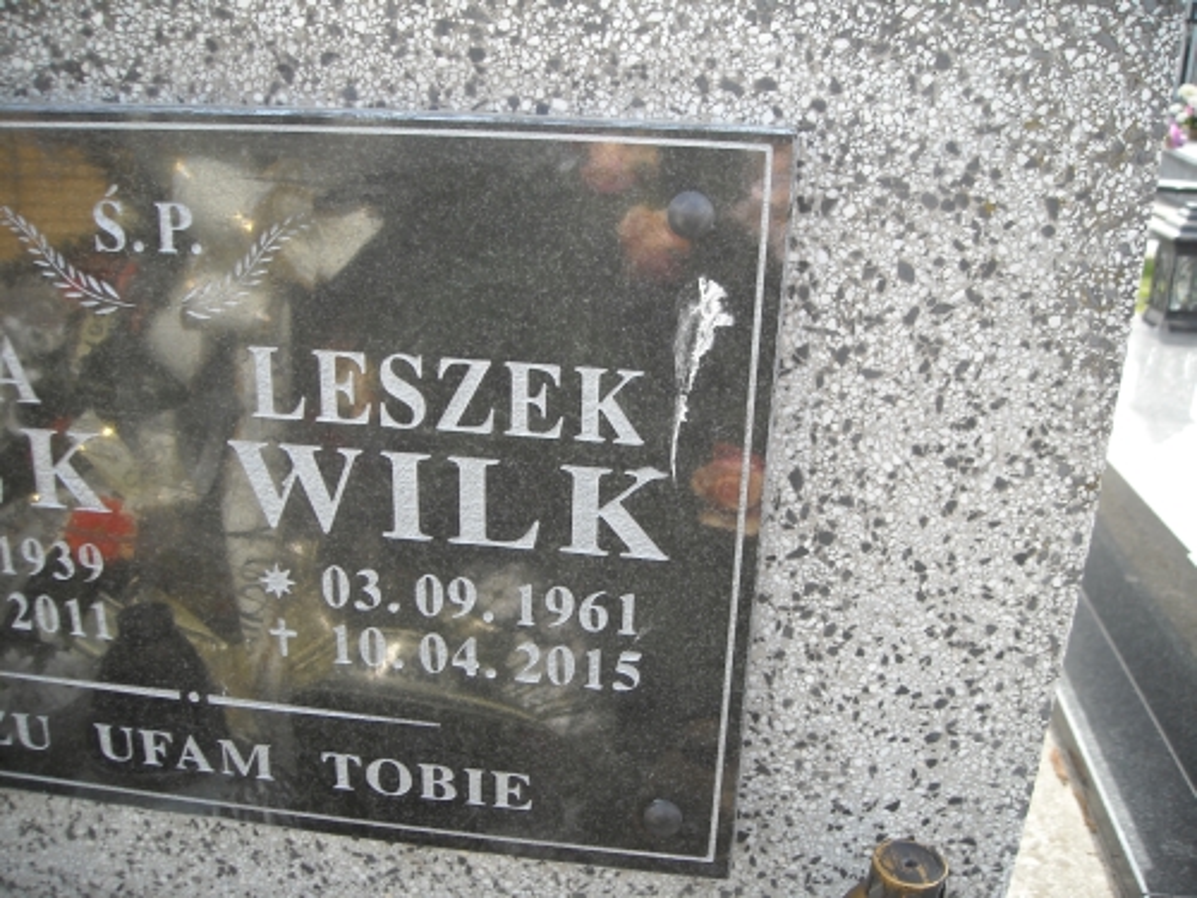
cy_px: 449
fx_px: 1210
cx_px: 598
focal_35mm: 35
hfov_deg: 52.6
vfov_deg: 40.7
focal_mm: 5.7
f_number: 2.8
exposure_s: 1/176
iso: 64
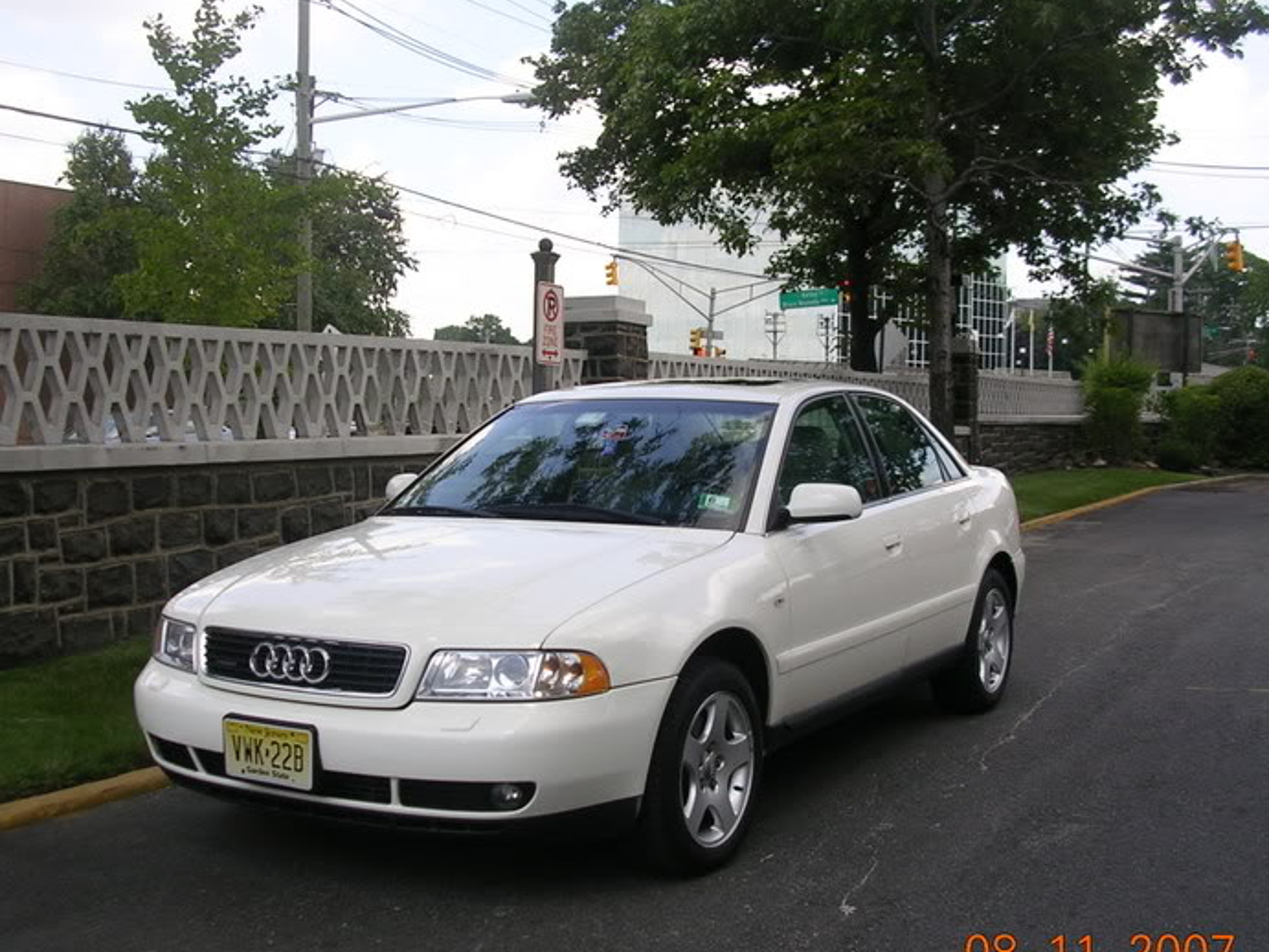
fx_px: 1613
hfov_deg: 42.9
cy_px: 516
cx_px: 602
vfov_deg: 32.8
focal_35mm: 44
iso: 50
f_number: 2.8
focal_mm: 5.8
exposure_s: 1/402
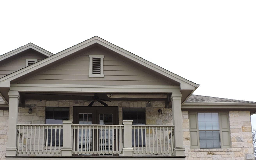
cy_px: 135
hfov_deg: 36.8
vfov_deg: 23.1
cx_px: 113
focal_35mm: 55
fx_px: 384
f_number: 3.2
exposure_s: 1/500
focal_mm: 5.9
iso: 125
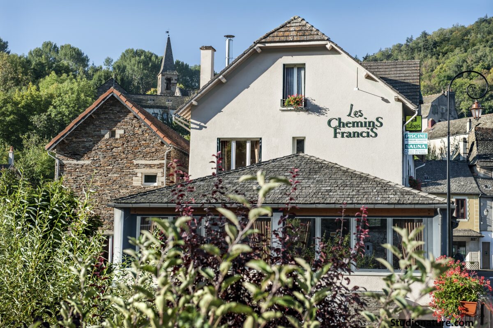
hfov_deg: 34.5
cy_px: 164
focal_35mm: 58
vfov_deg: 23.3
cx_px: 246
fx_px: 794
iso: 200
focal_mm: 58
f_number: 7.1
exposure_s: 1/500
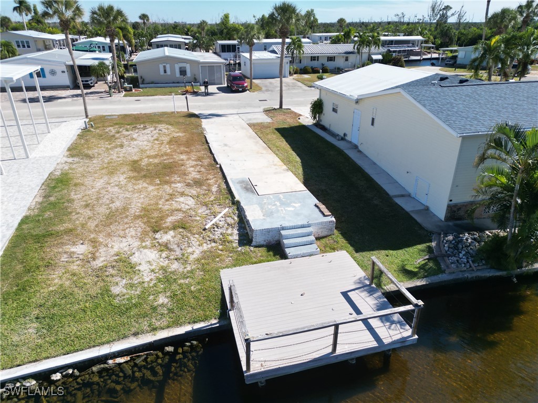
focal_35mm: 24
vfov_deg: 56.8
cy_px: 202
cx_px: 269
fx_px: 373
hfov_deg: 71.6
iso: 120
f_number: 1.7
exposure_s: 1/2500
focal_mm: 6.72
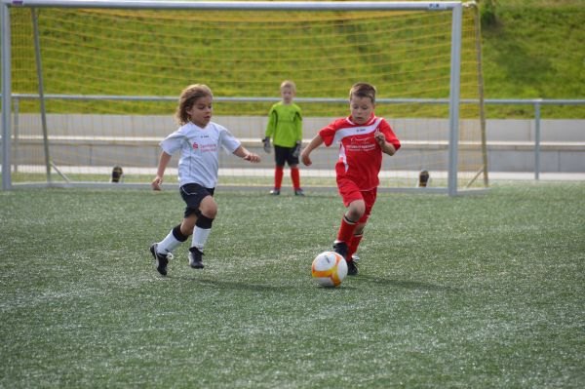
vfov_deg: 4.6
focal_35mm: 300
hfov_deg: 6.9
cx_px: 292
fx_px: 4871
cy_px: 194
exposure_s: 1/1000
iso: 400
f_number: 5.6
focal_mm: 200
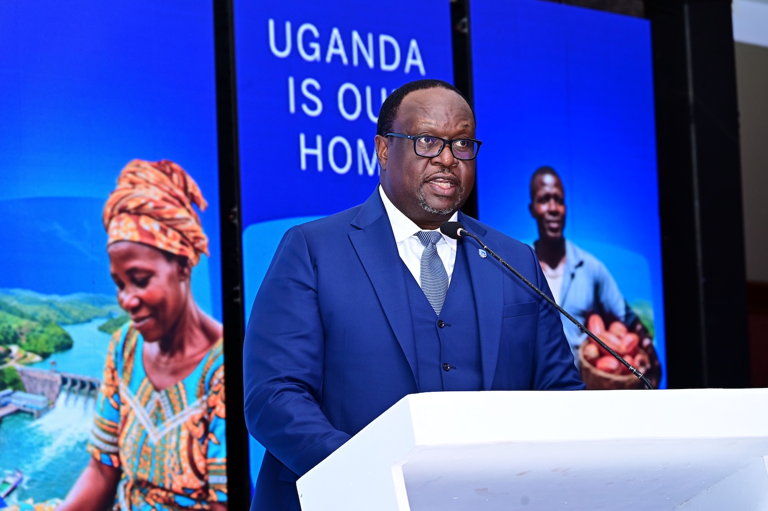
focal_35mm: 110
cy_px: 256
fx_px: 2345
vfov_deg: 12.4
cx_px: 384
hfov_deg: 18.6
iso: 640
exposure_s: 1/100
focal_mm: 110
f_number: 6.3
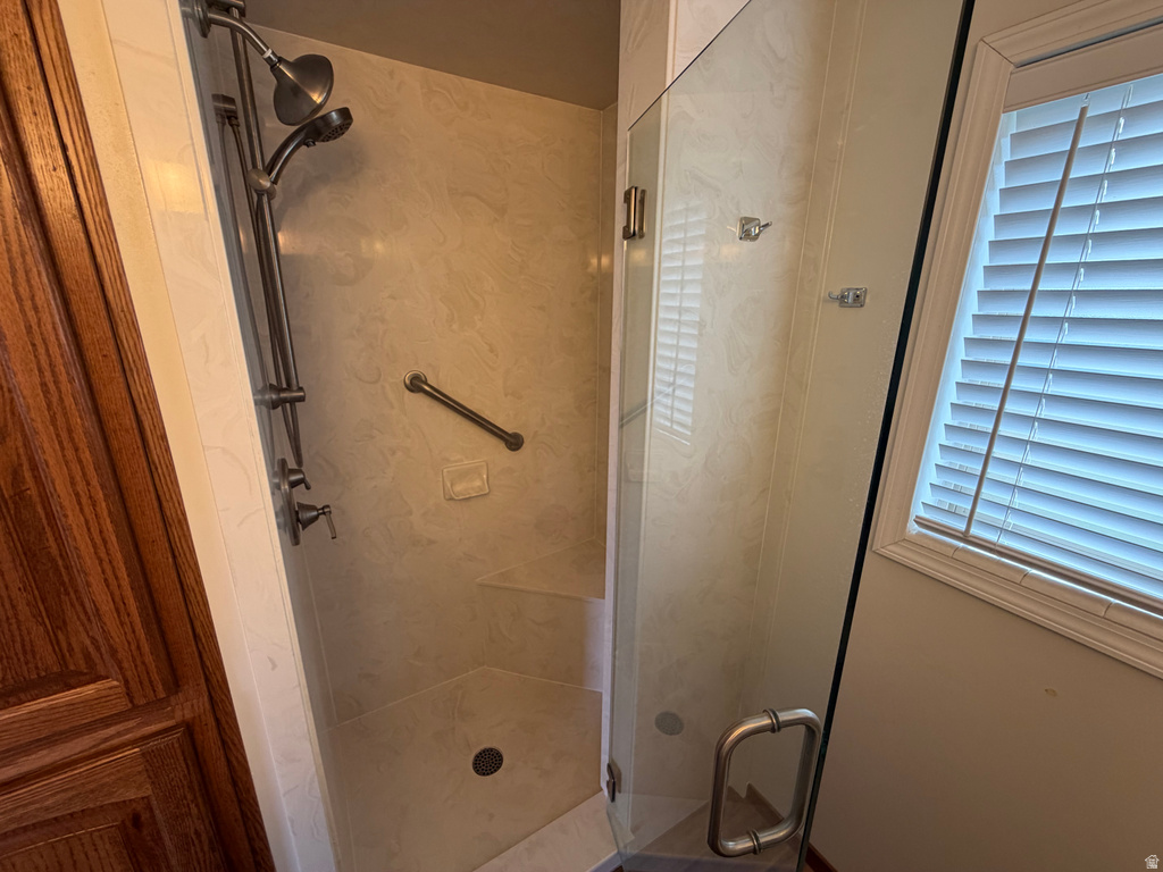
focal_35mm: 14
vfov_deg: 85.7
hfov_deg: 102.1
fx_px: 470
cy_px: 436
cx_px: 582
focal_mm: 2.22
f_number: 2.2
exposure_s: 1/120
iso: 200
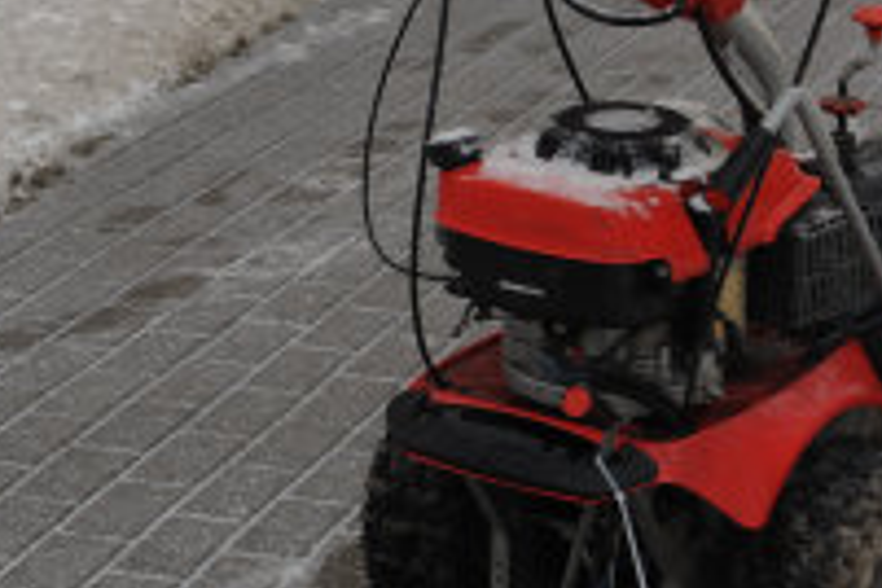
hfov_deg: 13.0
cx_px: 1207
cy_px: 257
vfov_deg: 9.0
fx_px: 3724
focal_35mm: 152
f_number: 6.3
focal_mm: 50
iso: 200
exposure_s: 1/160
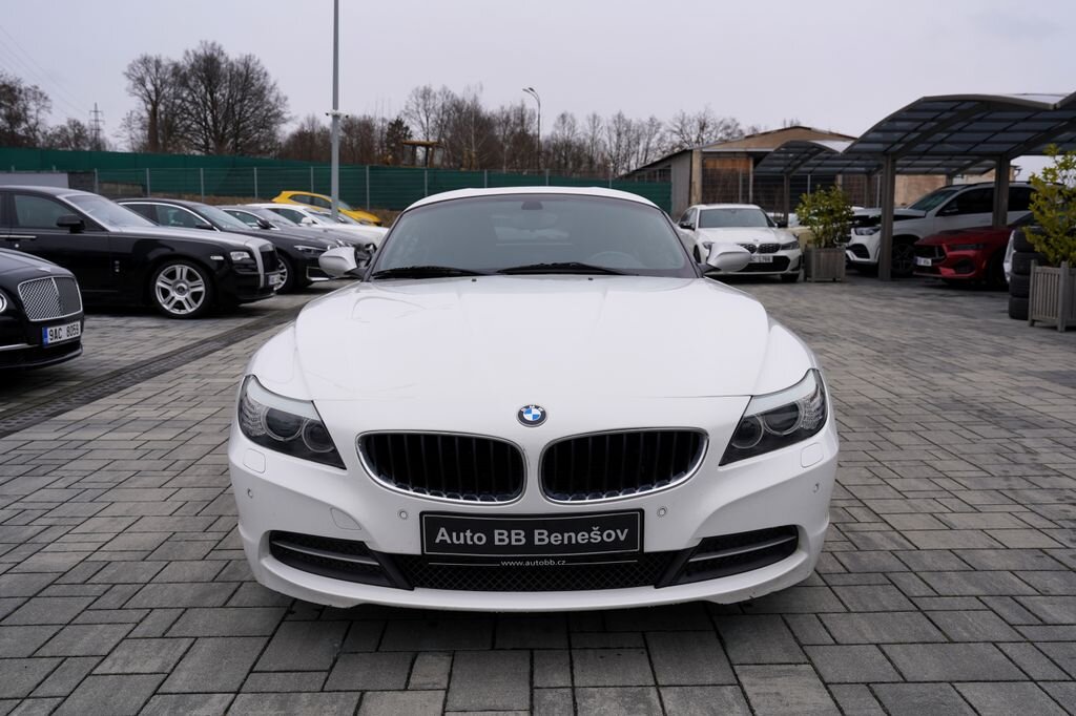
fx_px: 926
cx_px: 538
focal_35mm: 31
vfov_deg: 42.3
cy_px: 358
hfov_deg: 60.3
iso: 100
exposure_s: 1/320
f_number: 6.3
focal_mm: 31
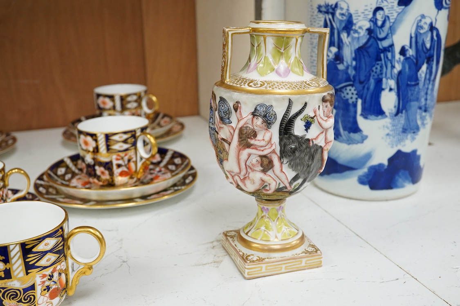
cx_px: 230
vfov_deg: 29.9
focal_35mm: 45
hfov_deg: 43.6
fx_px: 575
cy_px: 153
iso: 2500
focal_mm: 30
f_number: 10
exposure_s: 1/160
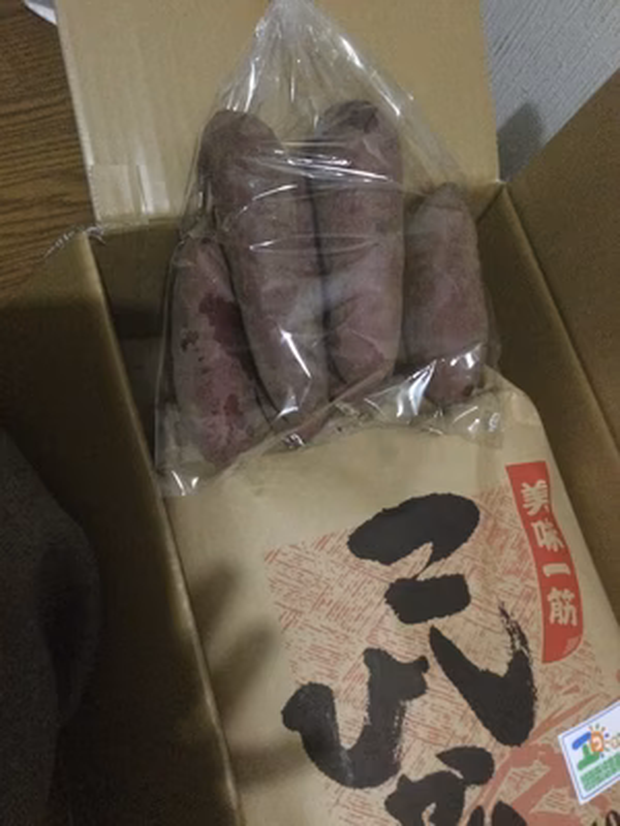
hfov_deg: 45.4
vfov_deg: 58.4
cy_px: 413
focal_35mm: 31
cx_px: 310
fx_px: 740
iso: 800
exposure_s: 1/15
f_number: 2.4
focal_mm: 3.3
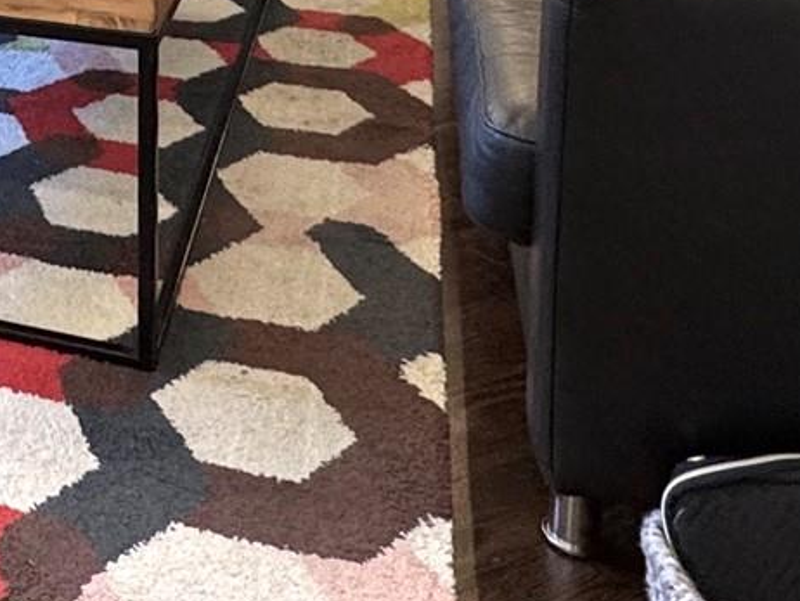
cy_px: -275
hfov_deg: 27.0
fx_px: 1434
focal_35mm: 62
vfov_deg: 20.6
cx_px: -199
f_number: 2.2
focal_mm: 2.22
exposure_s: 1/60
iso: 250
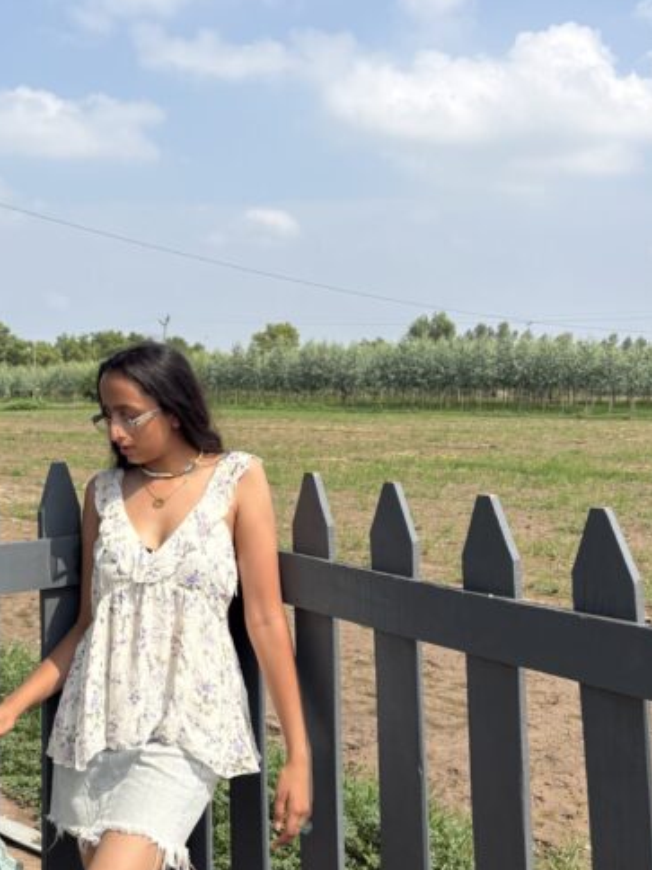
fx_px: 1080
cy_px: 340
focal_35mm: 43
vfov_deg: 43.6
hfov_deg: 33.1
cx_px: 178
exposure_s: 1/4608
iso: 50
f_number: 1.6
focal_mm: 5.96
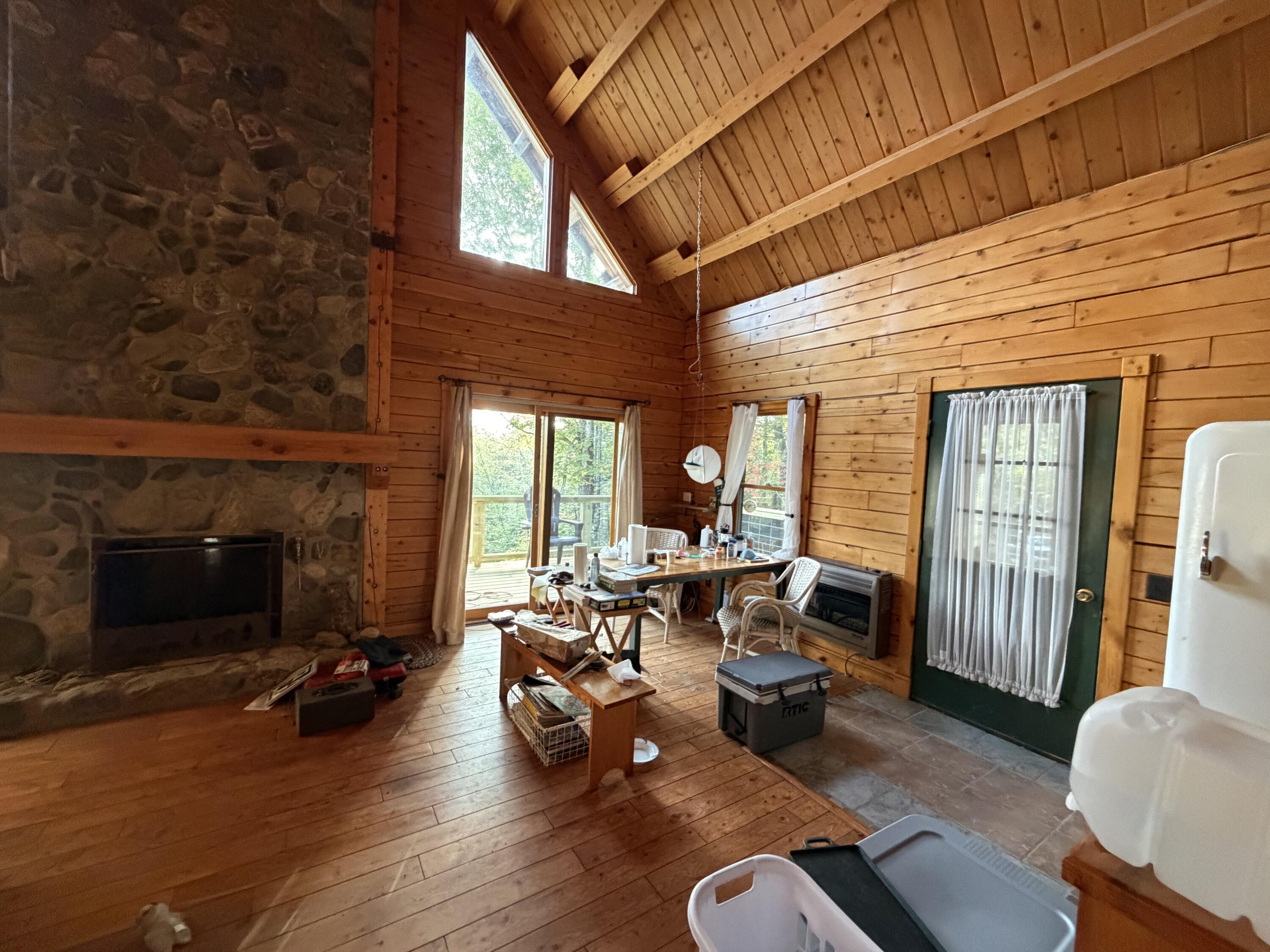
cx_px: 635
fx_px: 514
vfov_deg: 85.7
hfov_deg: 102.1
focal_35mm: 14
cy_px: 476
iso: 640
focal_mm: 2.22
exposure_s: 1/60
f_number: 2.2
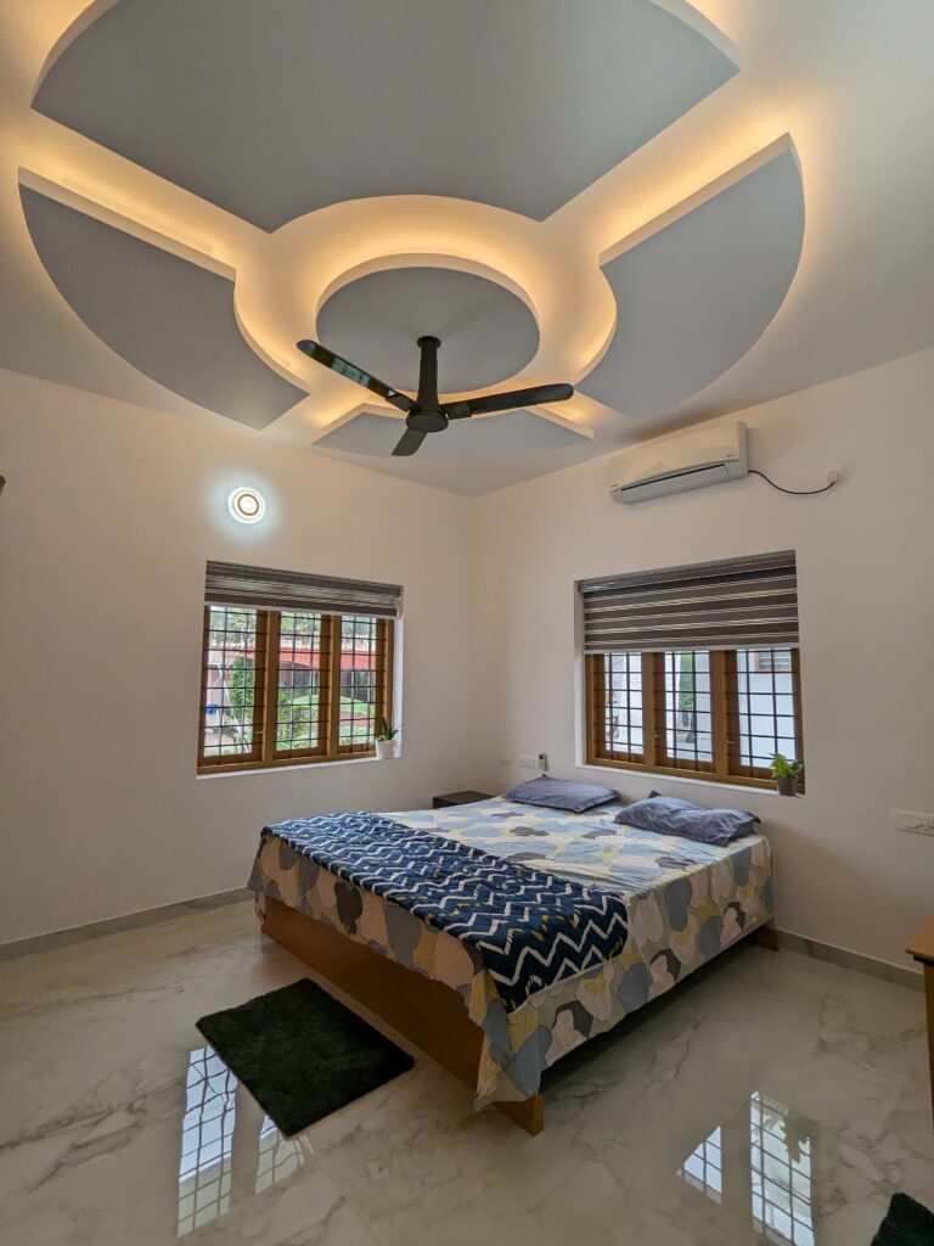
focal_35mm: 16
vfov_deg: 94.5
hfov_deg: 78.1
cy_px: 623
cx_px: 467
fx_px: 576
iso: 49
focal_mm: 2.35
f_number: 2.2
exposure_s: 1/266
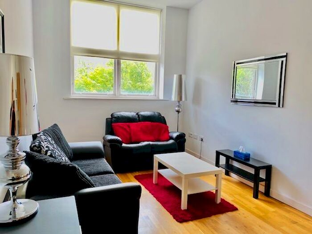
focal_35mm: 26
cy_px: 117
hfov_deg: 67.3
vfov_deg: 53.1
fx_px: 234
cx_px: 156
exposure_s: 1/100
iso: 32
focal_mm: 4.25
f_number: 1.8
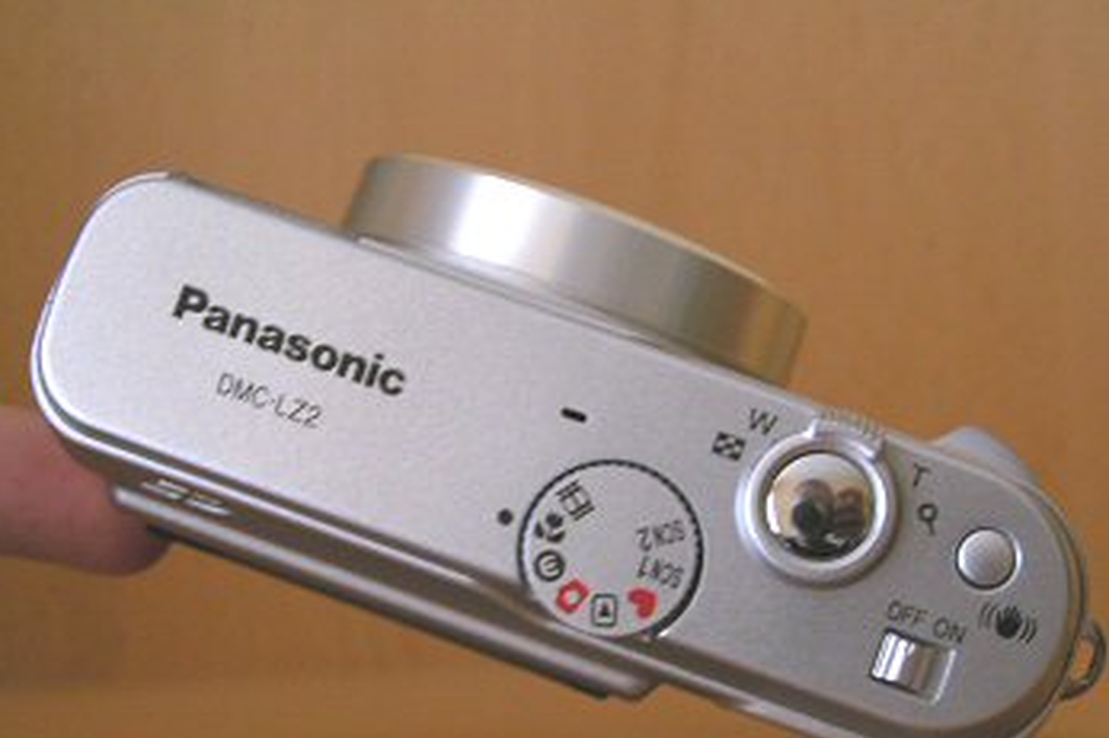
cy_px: 415
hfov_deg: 30.5
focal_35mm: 66
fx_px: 2032
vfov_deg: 20.6
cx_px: 553
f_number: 3.2
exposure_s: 1/30
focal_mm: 9.7
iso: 100
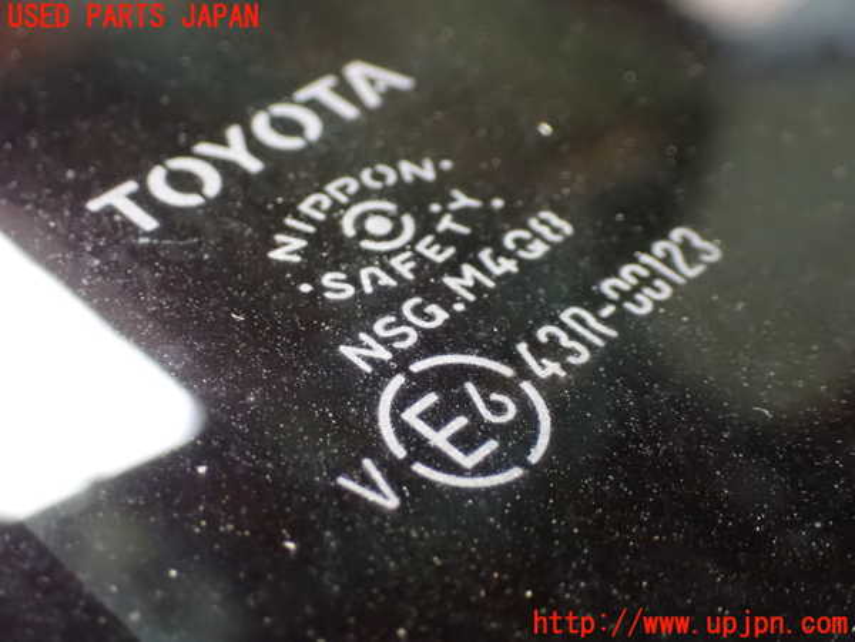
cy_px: 321
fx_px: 1433
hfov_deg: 33.2
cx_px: 428
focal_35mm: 58
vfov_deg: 25.2
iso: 1600
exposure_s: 1/30
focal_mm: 10.35
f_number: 3.5
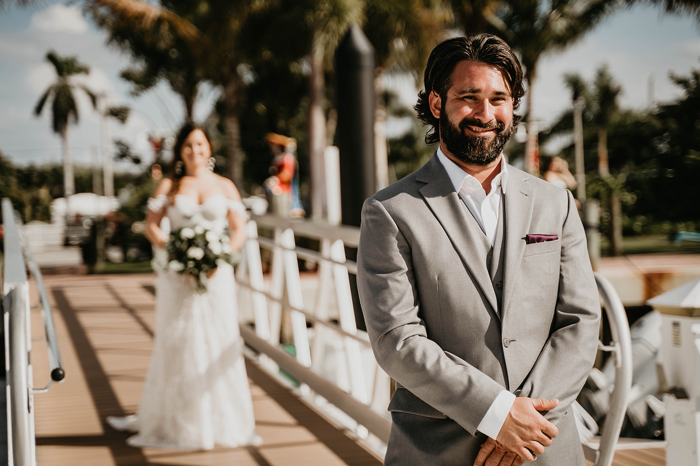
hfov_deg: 27.3
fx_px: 1439
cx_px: 365
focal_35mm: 74
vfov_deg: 18.4
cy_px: 240
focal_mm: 70
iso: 100
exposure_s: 1/1600
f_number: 2.8
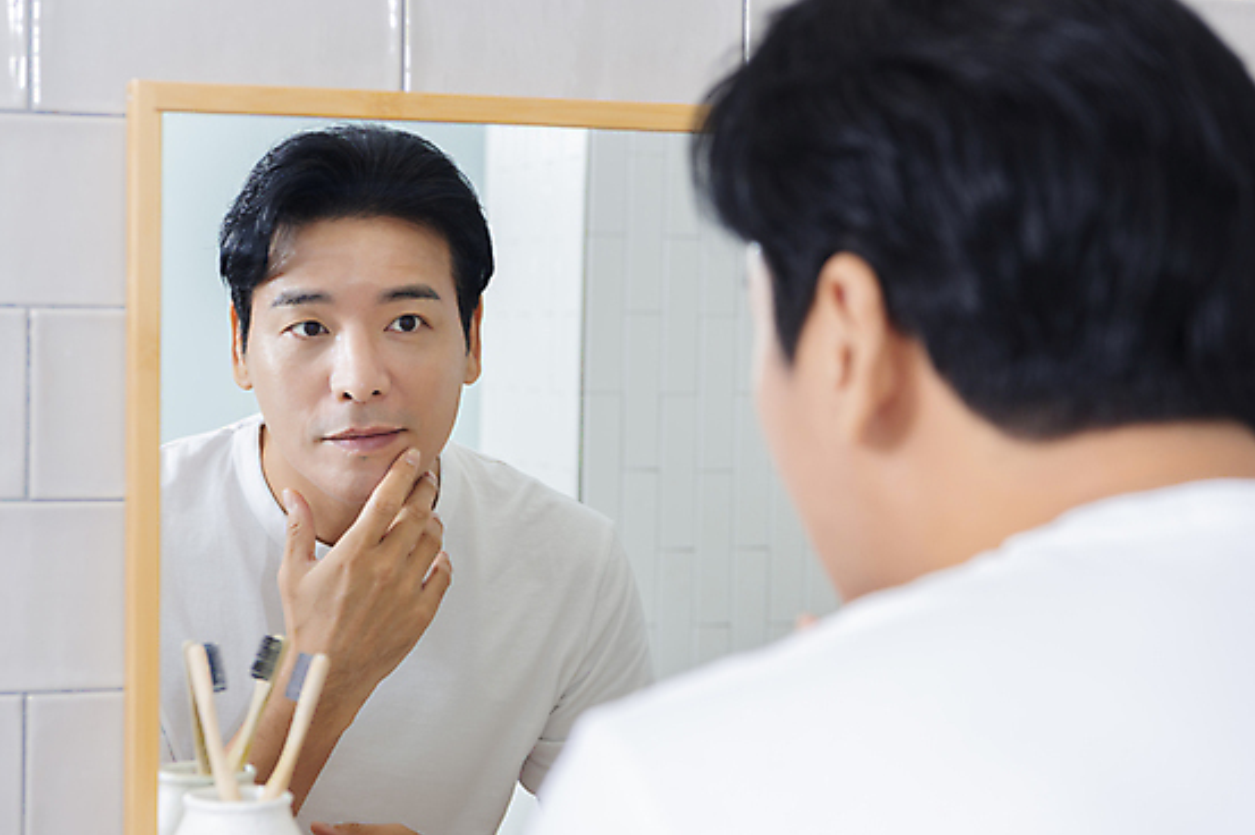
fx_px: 2648
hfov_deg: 26.7
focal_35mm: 76
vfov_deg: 17.9
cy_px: 449
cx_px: 620
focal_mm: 70
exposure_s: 1/125
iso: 100
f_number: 5.6
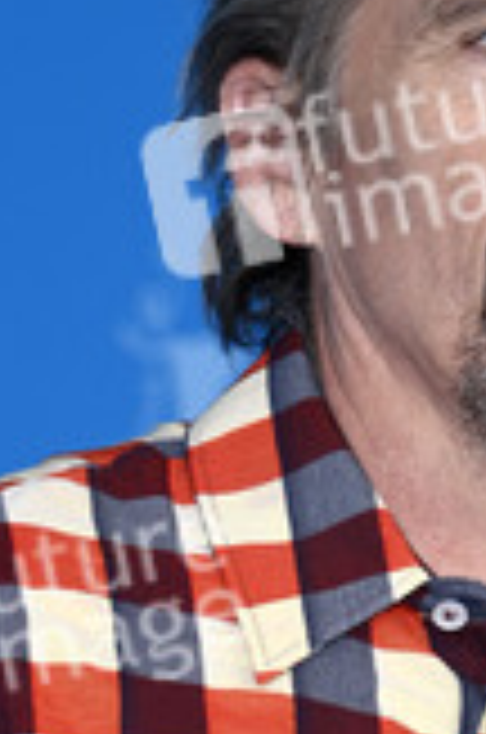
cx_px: 504
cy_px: 396
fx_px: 8500
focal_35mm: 418
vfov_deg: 4.9
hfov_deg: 3.3
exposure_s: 1/200
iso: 800
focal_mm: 170
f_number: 5.6
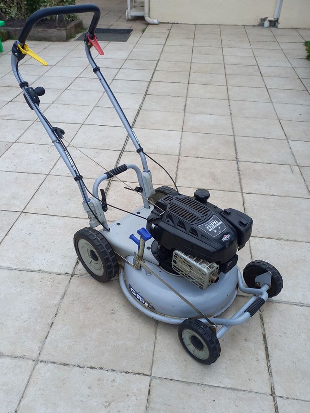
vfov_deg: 63.3
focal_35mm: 28
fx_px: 334
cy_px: 228
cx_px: 141
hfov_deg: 49.7
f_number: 1.8
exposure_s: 1/264
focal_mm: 4.65
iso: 50
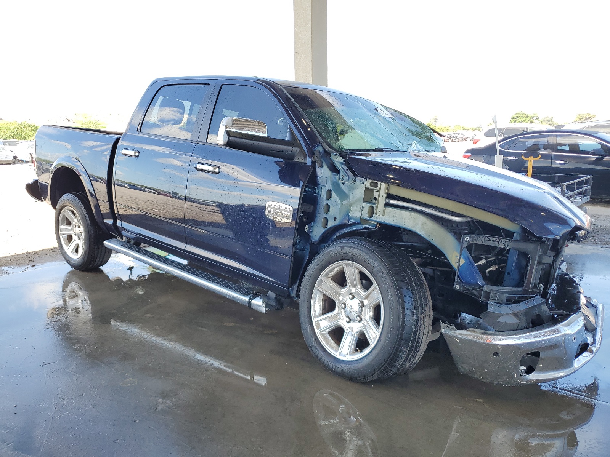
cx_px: 305
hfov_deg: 67.3
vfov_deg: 53.1
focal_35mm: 26
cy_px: 228
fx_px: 458
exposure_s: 1/435
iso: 50
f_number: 1.5
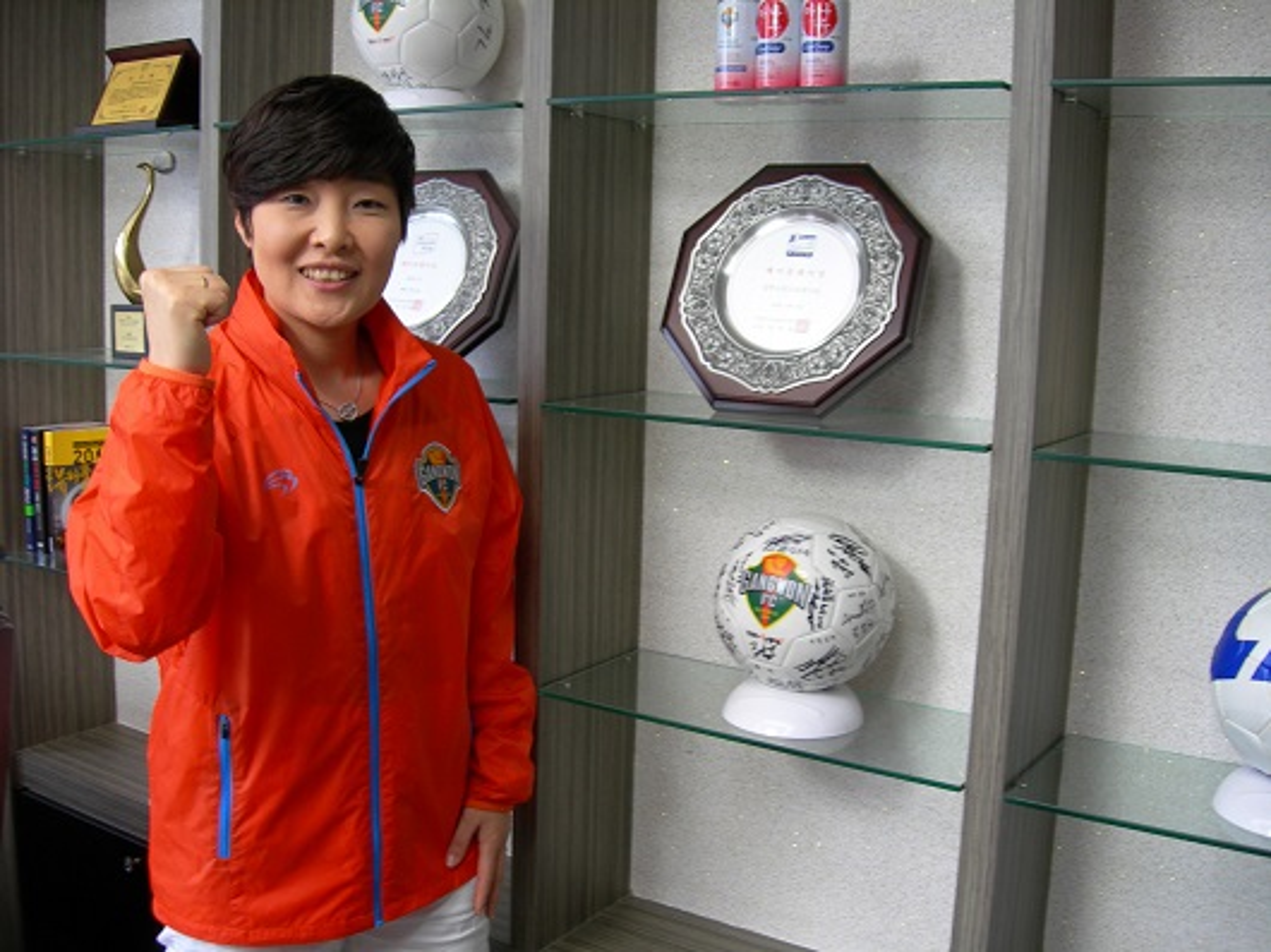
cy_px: 476
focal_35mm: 38
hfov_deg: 49.0
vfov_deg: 37.7
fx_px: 1395
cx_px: 636
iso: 50
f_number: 2.8
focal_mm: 7.8
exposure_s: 1/10.4
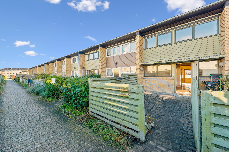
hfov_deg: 104.3
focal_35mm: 14
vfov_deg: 81.2
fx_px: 89
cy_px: 76
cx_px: 114
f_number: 9
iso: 200
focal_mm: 14
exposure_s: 1/40
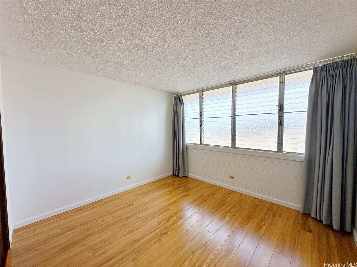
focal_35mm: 14
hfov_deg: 102.1
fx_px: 144
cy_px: 134
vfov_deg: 85.7
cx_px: 178
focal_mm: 2.22
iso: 40
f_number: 2.2
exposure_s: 1/172
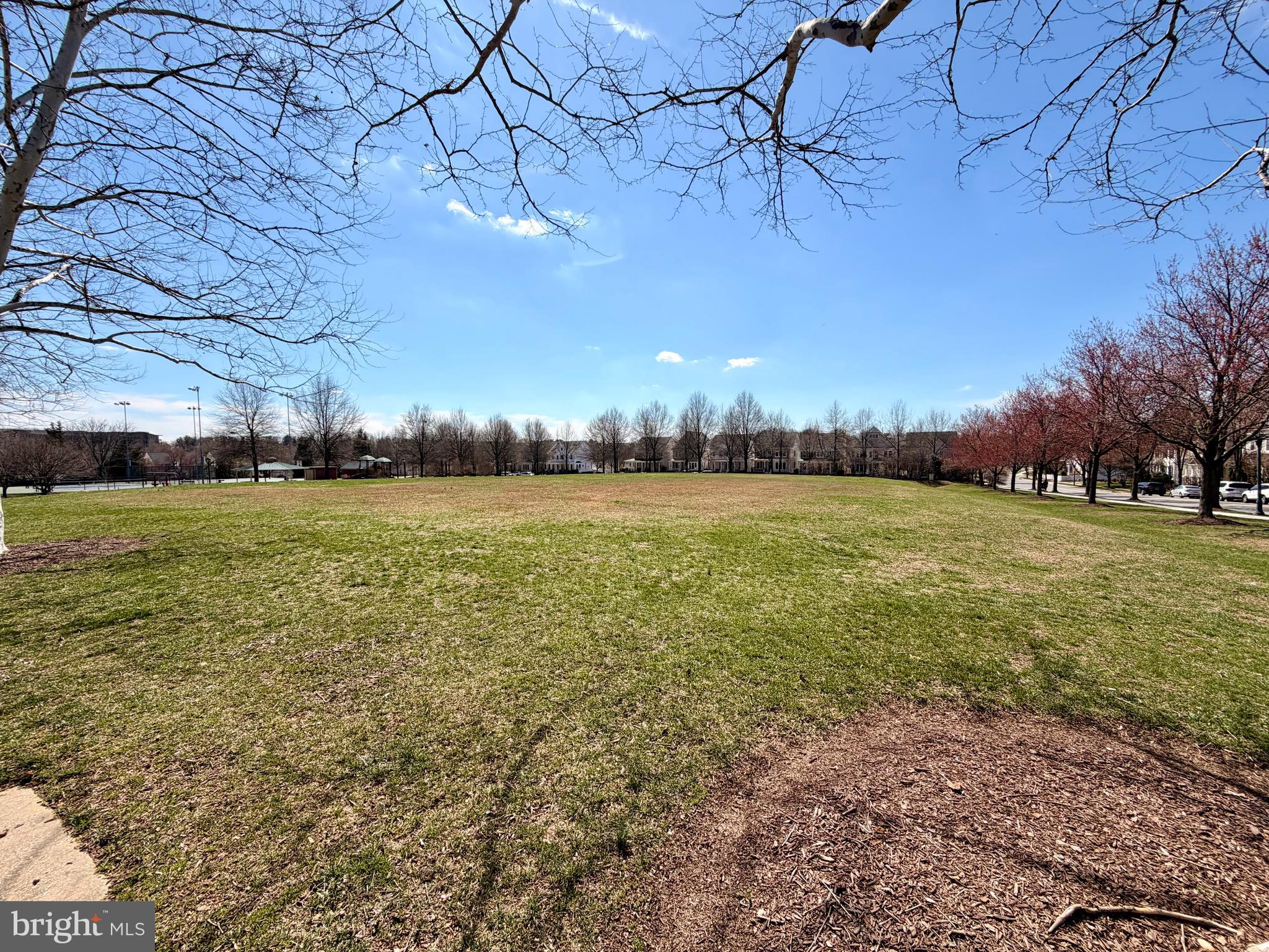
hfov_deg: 102.1
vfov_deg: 85.7
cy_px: 476
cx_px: 634
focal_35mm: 14
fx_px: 513
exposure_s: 1/1211
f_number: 2.2
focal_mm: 2.22
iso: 20
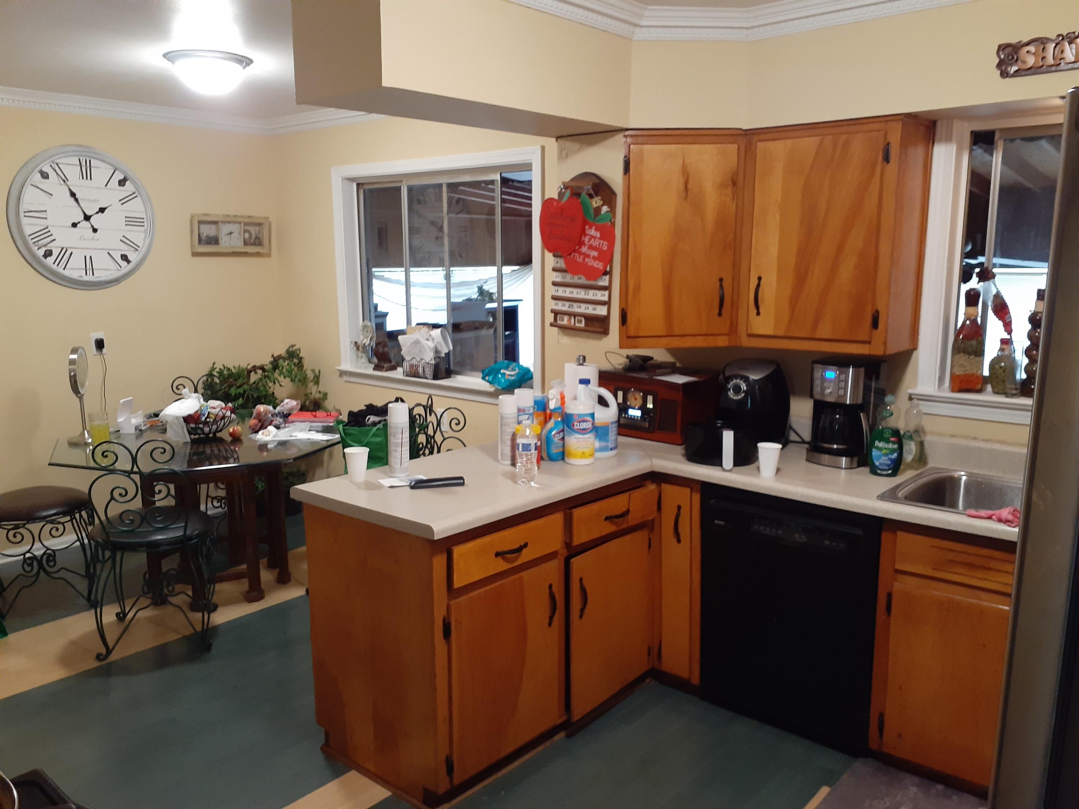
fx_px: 842
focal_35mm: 27
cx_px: 540
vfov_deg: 51.4
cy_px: 404
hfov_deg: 65.3
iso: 320
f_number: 1.9
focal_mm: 3.6
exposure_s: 1/25
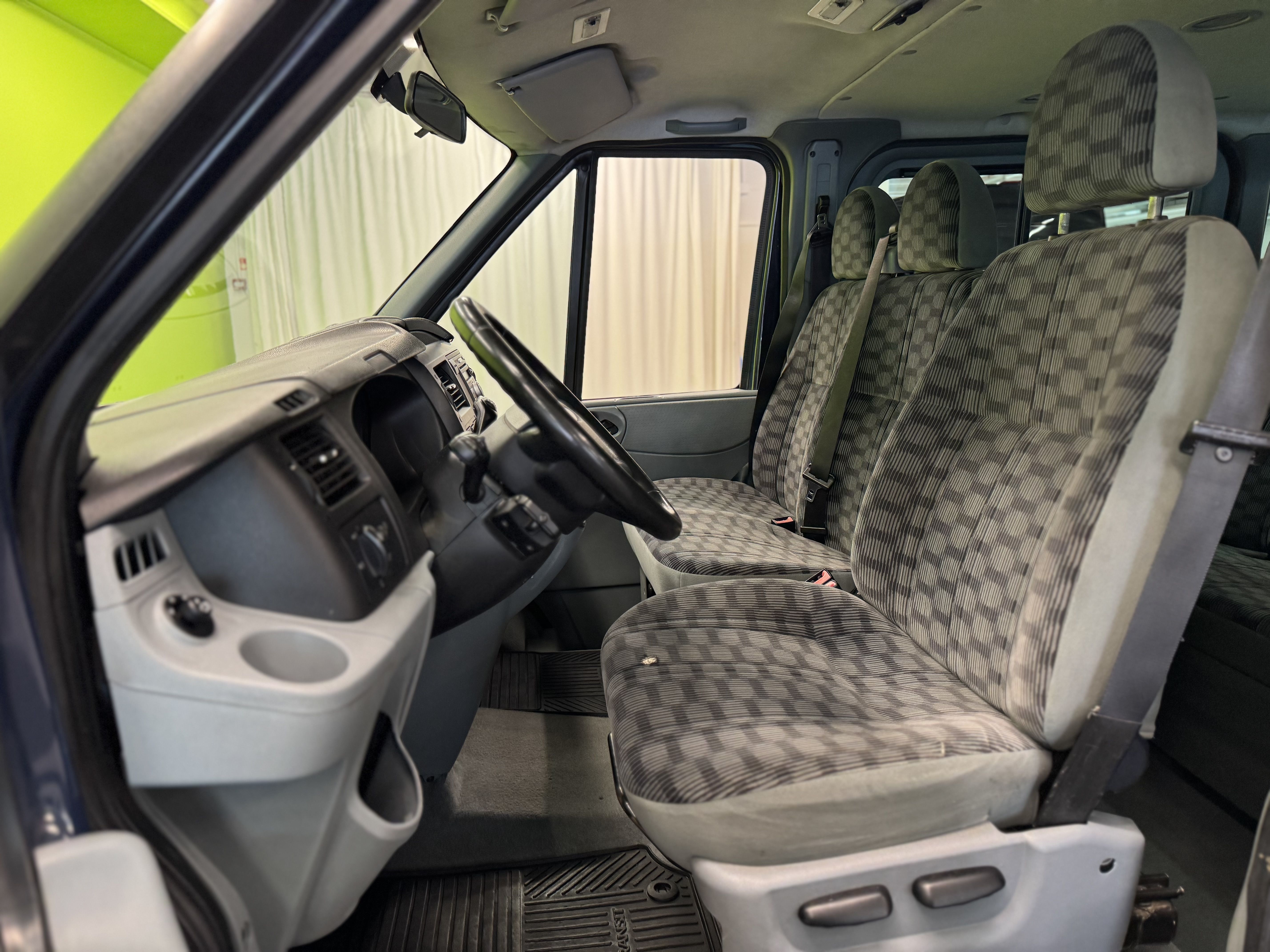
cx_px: 635
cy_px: 476
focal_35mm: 24
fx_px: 881
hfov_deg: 71.6
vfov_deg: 56.8
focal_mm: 6.76
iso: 160
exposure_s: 1/100
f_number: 1.78
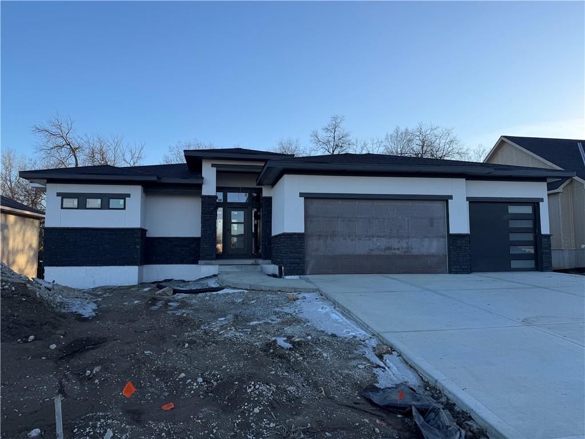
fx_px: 406
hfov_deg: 71.6
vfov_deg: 56.8
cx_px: 292
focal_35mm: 24
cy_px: 220
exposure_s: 1/2000
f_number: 1.78
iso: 80
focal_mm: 6.76
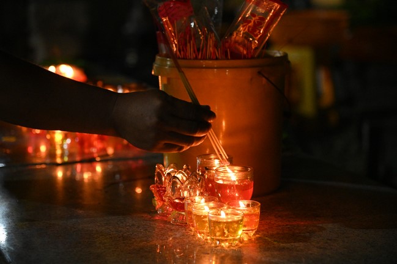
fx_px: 1323
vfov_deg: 11.4
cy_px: 132
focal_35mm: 120
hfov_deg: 17.1
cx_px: 198
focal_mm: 120
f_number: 4.5
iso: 10000
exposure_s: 1/250
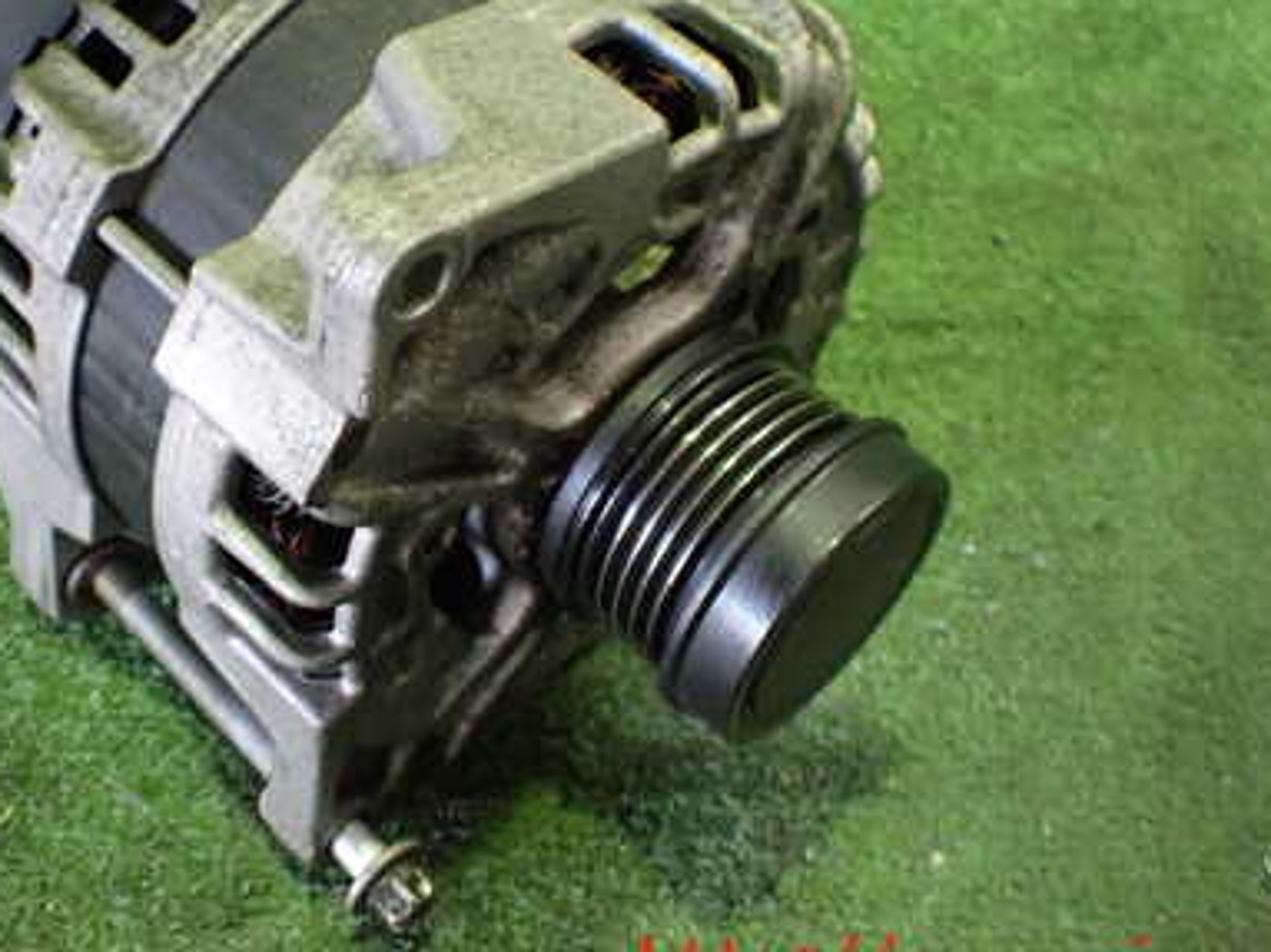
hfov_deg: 39.8
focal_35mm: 47
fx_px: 1725
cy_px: 265
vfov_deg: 30.5
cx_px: 395
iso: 800
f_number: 2.3
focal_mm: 5.4
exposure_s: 1/30
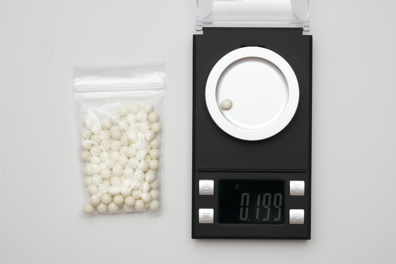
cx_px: 198
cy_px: 132
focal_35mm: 105
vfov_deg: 13.0
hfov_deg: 19.5
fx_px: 1155
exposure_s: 1/60
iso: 1600
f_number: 20
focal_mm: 105
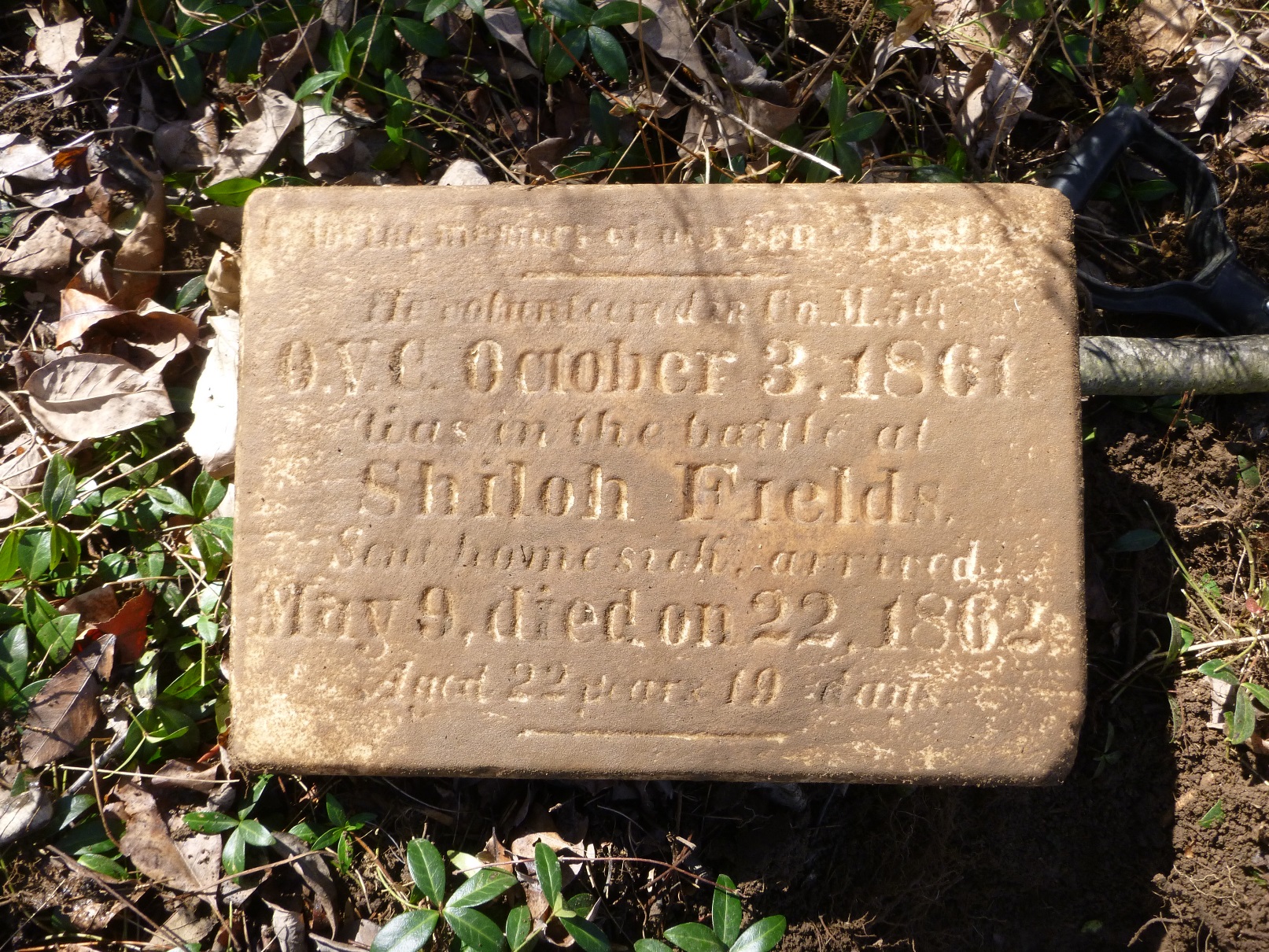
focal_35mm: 31
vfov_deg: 45.4
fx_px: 1137
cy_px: 476
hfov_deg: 58.3
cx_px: 634
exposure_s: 1/160
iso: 100
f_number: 4.2
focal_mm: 5.5
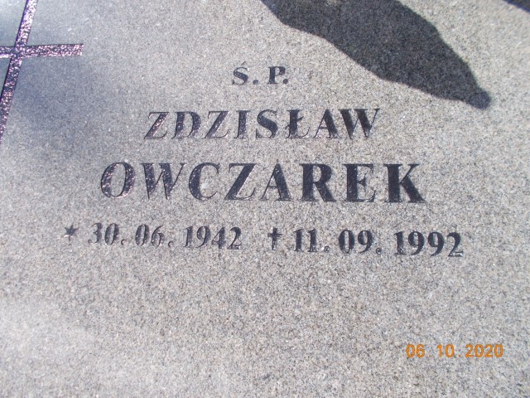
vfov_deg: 53.1
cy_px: 199
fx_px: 398
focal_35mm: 26
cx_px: 265
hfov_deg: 67.3
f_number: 3.2
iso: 80
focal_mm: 4.6
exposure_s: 1/500
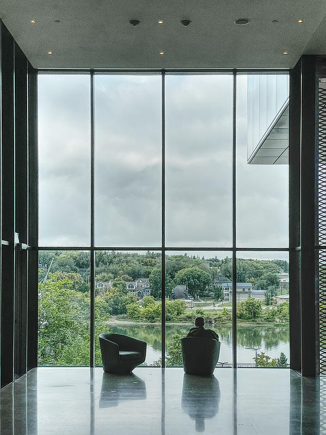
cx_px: 163
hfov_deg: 28.0
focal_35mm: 52
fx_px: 653
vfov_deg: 36.8
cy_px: 218
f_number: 2
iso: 25
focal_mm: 6
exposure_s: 1/813
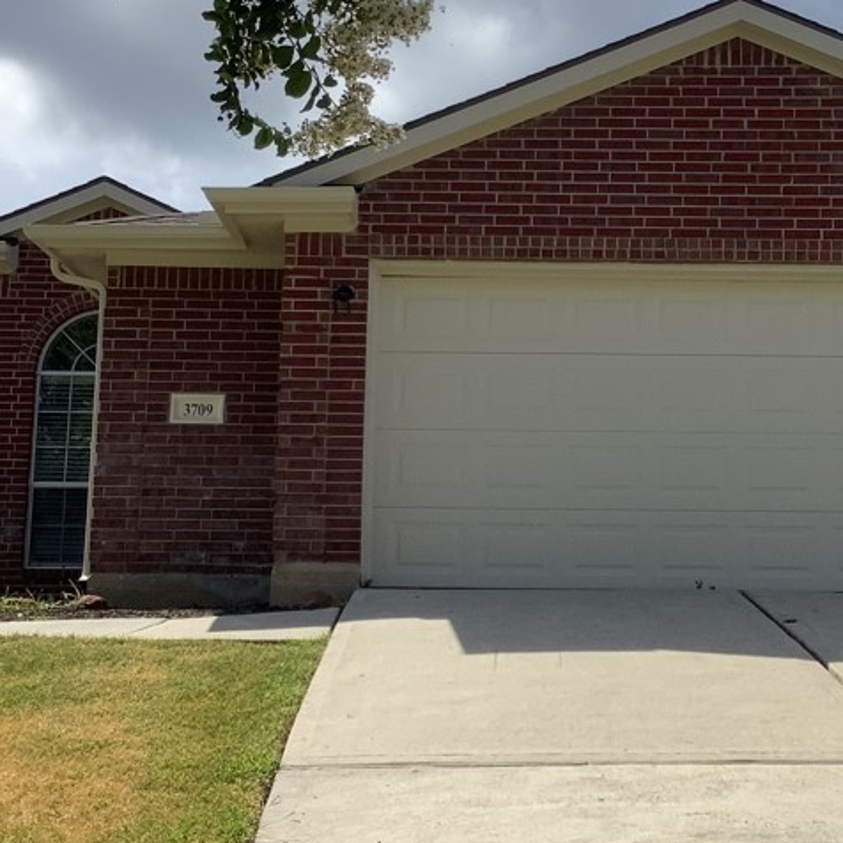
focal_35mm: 59
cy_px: 416
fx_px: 1626
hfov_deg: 28.9
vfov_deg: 29.1
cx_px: 538
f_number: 2.4
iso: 25
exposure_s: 1/2203
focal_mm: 3.3
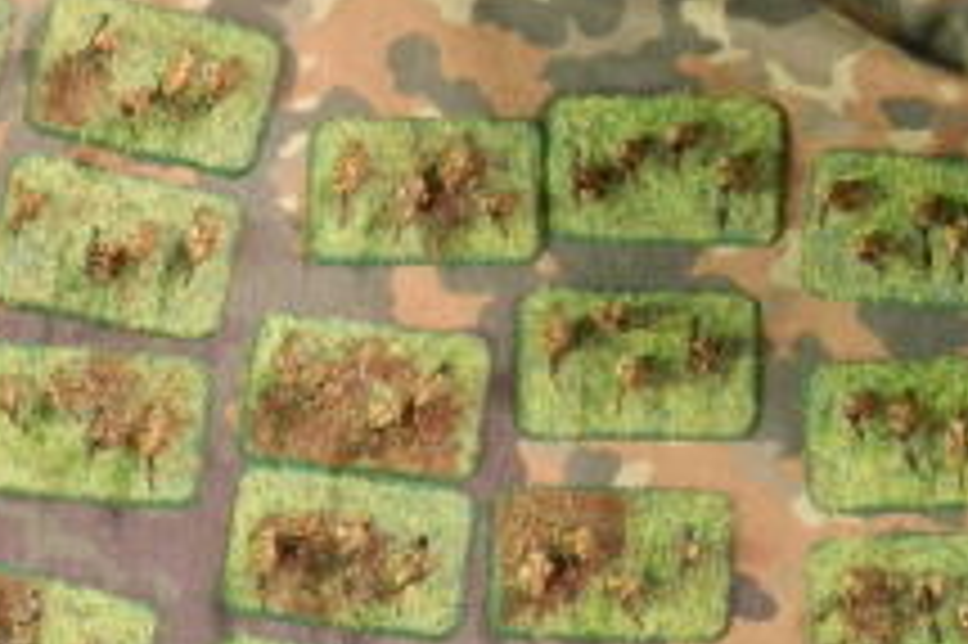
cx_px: 783
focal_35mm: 158
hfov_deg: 12.9
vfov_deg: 8.7
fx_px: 4245
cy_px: 270
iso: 320
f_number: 3.7
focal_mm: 10.99
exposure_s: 1/8
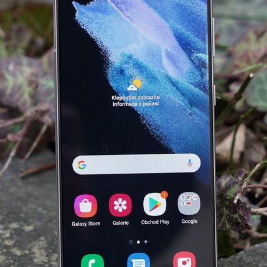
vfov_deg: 13.1
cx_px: 120
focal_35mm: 133
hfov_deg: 13.1
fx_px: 1161
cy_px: 141
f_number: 5.6
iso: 1000
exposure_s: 1/200
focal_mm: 70
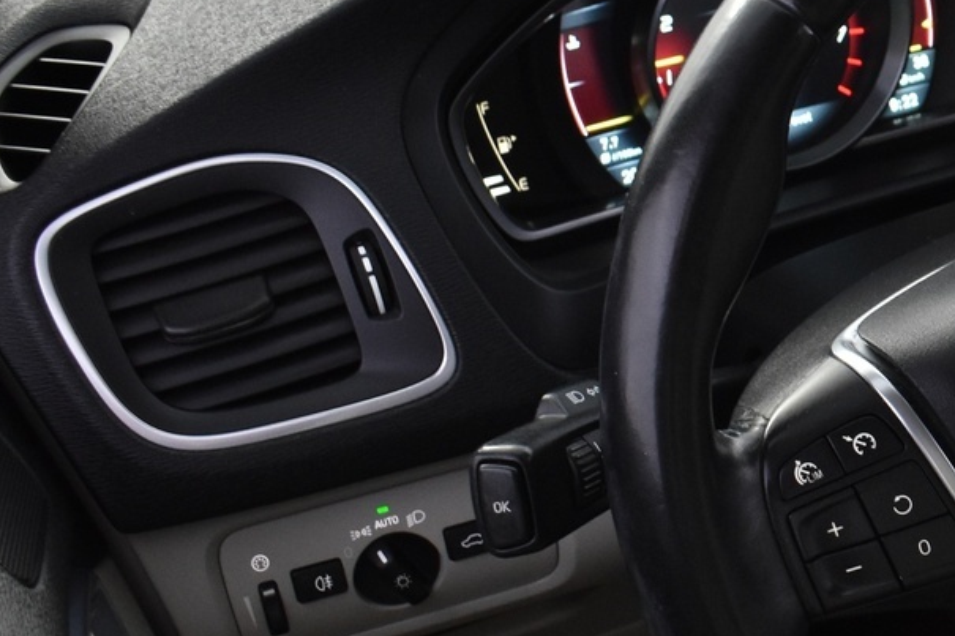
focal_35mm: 84
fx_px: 2237
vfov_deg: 16.2
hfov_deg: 21.9
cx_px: 1203
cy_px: 412
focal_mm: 21
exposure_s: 1/13
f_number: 5.6
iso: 1250
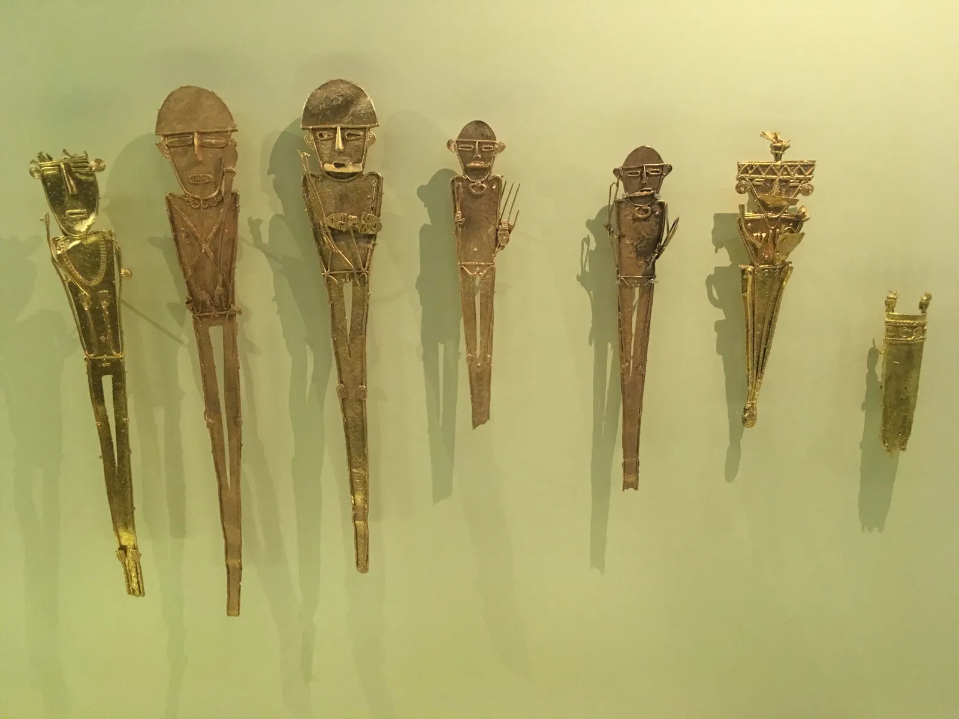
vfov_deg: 48.2
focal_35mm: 29
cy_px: 360
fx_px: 803
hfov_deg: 61.7
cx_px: 480
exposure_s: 1/25
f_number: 2.2
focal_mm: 4.15
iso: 200
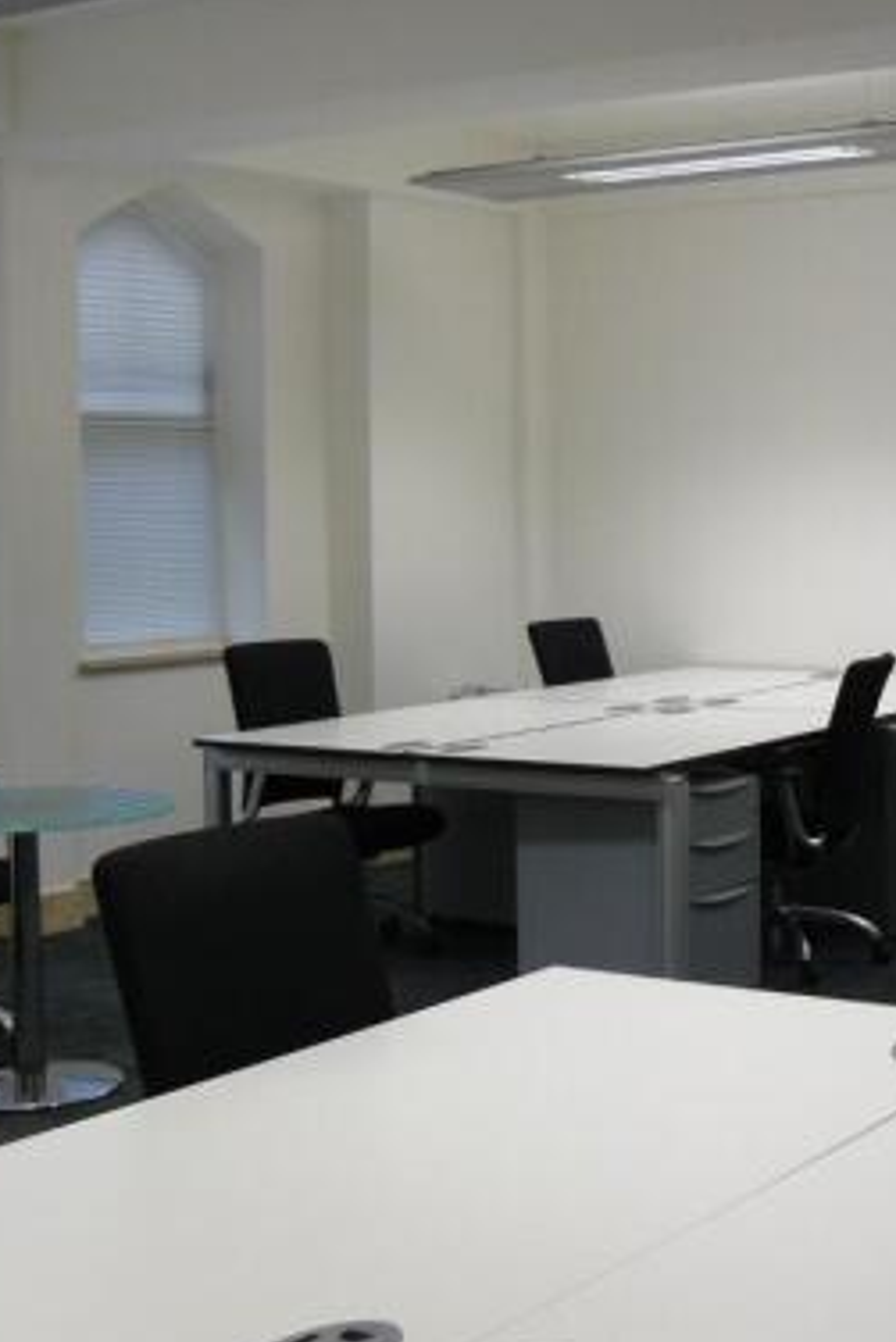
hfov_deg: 23.2
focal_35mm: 58
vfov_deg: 34.4
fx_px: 2163
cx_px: 644
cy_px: 598
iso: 125
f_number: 2.8
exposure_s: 1/30
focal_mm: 6
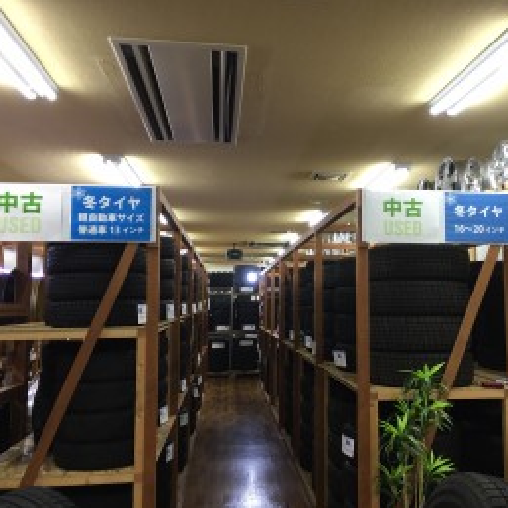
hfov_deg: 46.9
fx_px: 581
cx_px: 310
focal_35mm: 35
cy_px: 256
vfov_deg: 47.2
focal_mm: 4.15
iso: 40
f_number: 2.2
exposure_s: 1/15
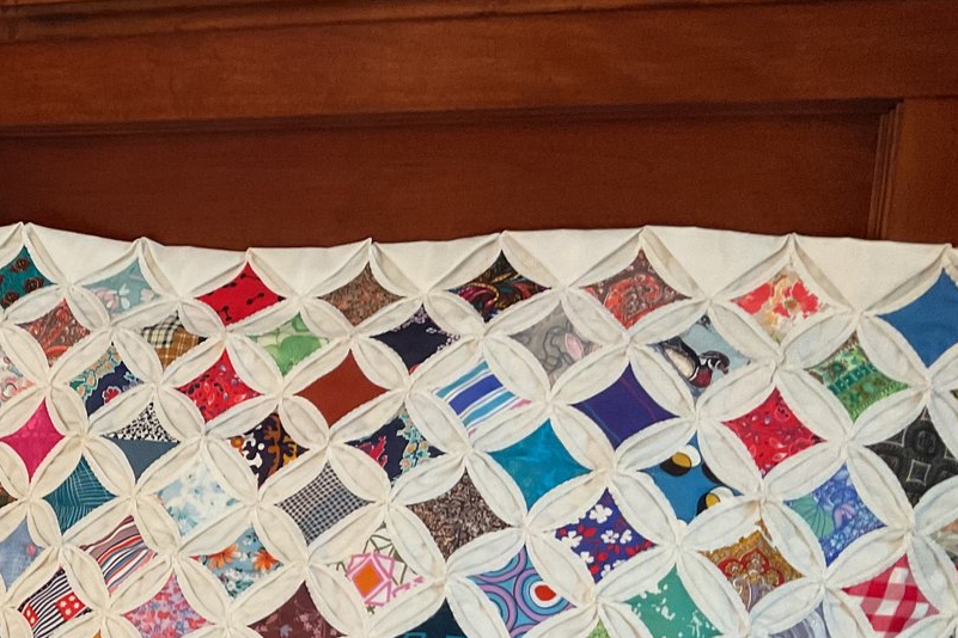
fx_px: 1517
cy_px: 581
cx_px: 107
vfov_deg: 23.1
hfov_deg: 33.3
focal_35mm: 57
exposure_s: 1/60
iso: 160
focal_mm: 3
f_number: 1.8
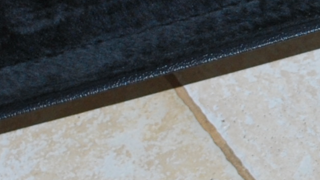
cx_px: 420
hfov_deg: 9.9
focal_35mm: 213
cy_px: 62
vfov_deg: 5.7
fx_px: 1808
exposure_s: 1/60
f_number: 4
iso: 200
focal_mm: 22
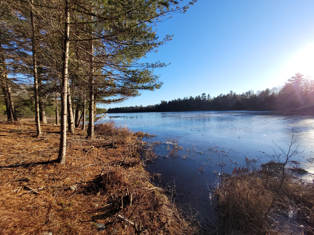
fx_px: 118
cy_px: 118
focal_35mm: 13
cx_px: 157
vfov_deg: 89.9
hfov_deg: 106.2
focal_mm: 1.74
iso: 40
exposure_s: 1/895
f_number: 2.2
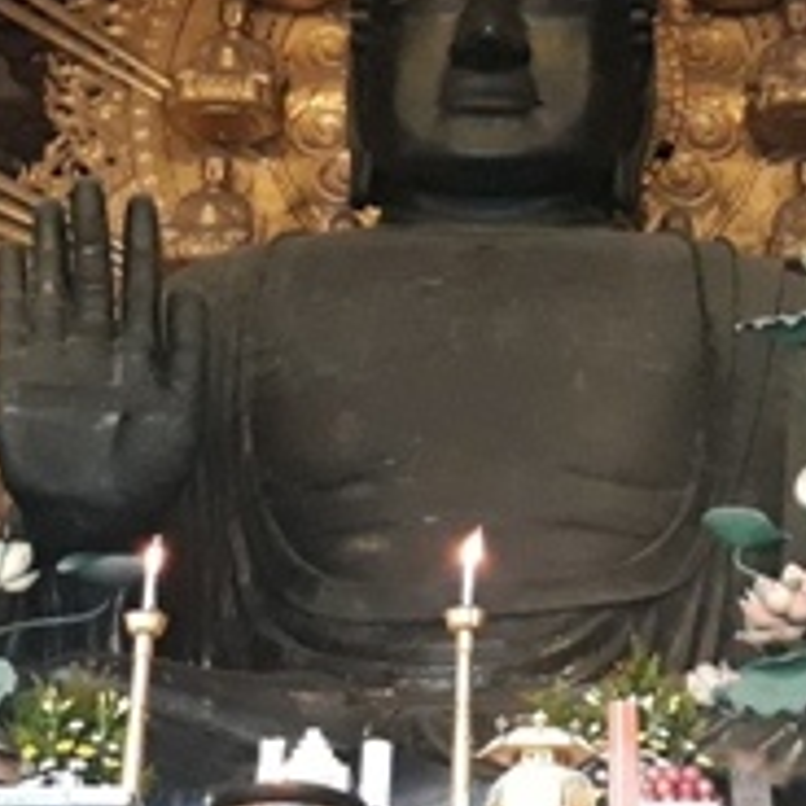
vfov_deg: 20.8
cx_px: 543
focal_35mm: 83
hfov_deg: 20.8
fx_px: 2186
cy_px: 298
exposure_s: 1/17
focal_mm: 3.71
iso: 800
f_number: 1.7
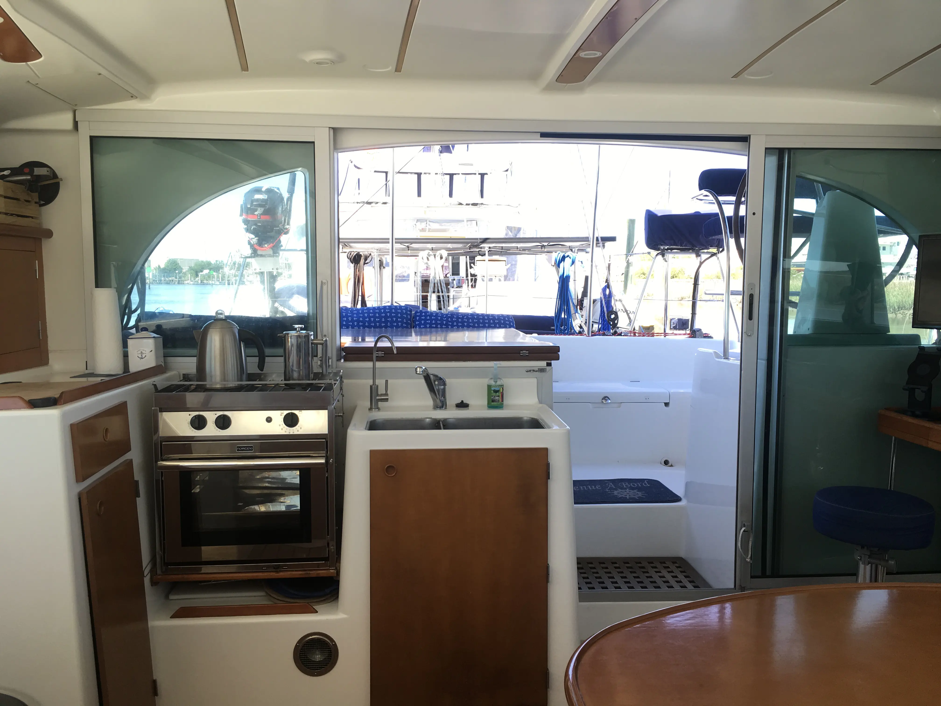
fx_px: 788
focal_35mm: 29
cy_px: 353
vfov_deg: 48.2
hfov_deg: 61.7
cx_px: 470
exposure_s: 1/126
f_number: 2.2
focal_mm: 4.15
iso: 25
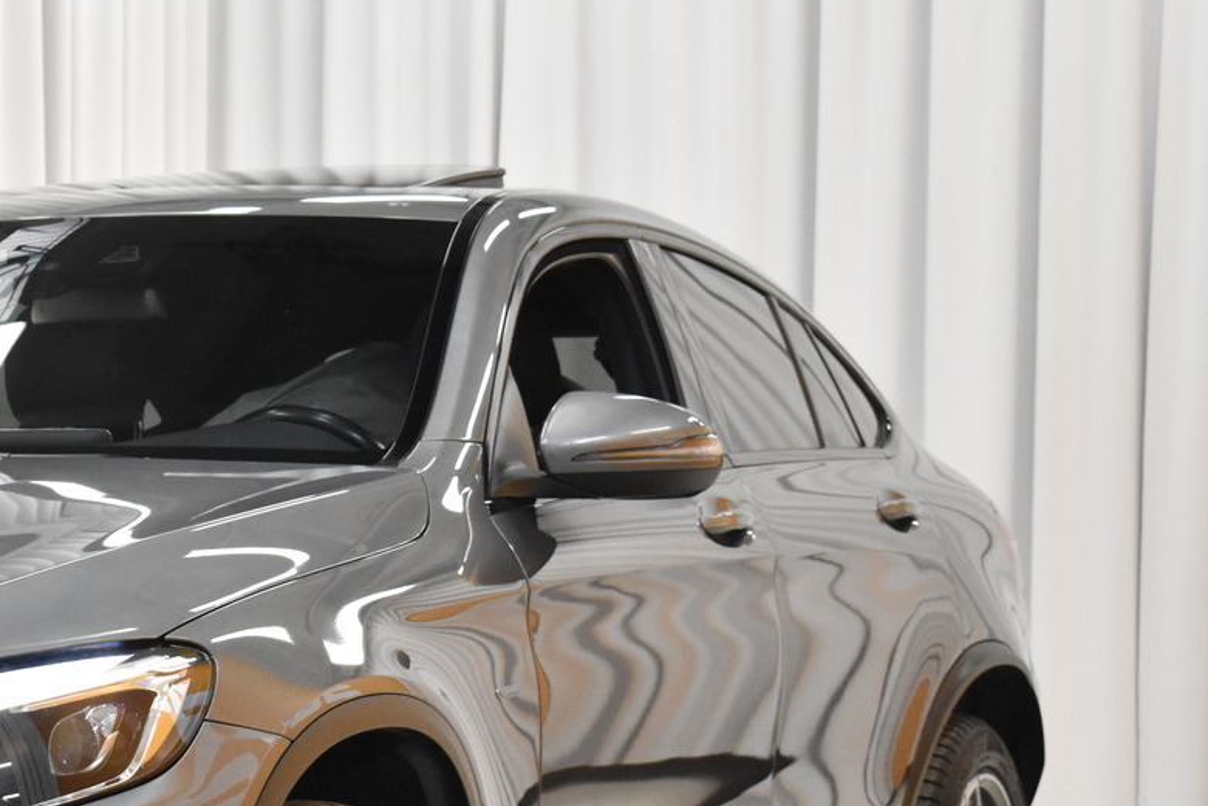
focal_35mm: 140
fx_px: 4700
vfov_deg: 9.8
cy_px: 739
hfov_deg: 14.4
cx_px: -34
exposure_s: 1/80
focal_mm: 45
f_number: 5
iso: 4000
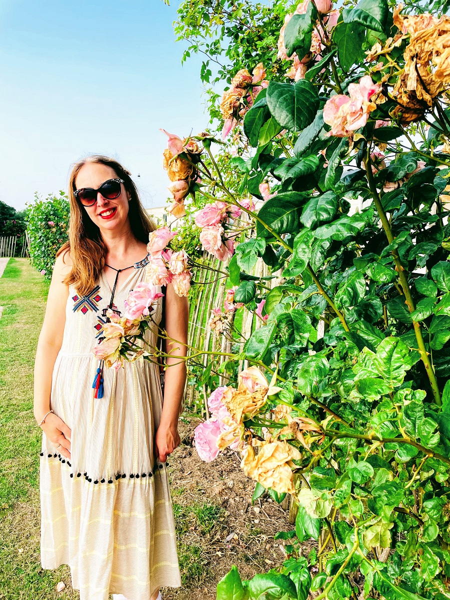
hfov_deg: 53.1
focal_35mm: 26
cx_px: 225
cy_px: 300
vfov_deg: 67.3
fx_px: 451
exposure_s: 1/1182
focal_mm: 4.2
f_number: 1.6
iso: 32
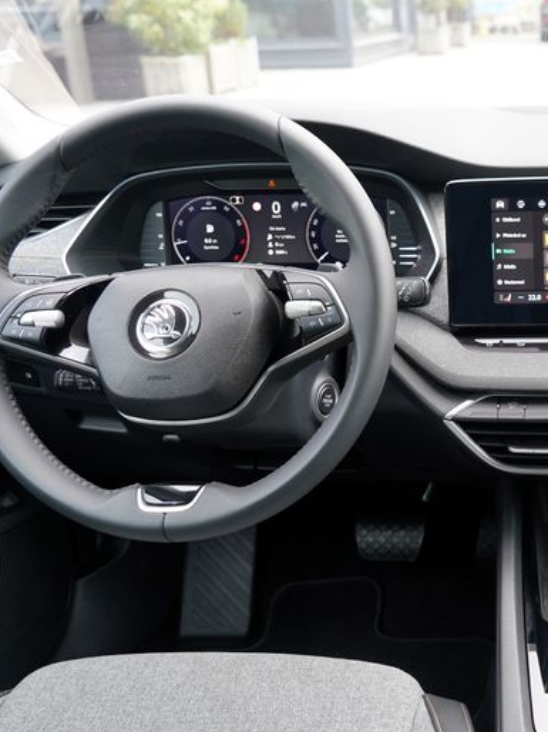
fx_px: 972
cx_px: 618
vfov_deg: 41.2
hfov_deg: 28.3
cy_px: 348
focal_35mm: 46
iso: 320
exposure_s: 1/60
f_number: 4
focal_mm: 24
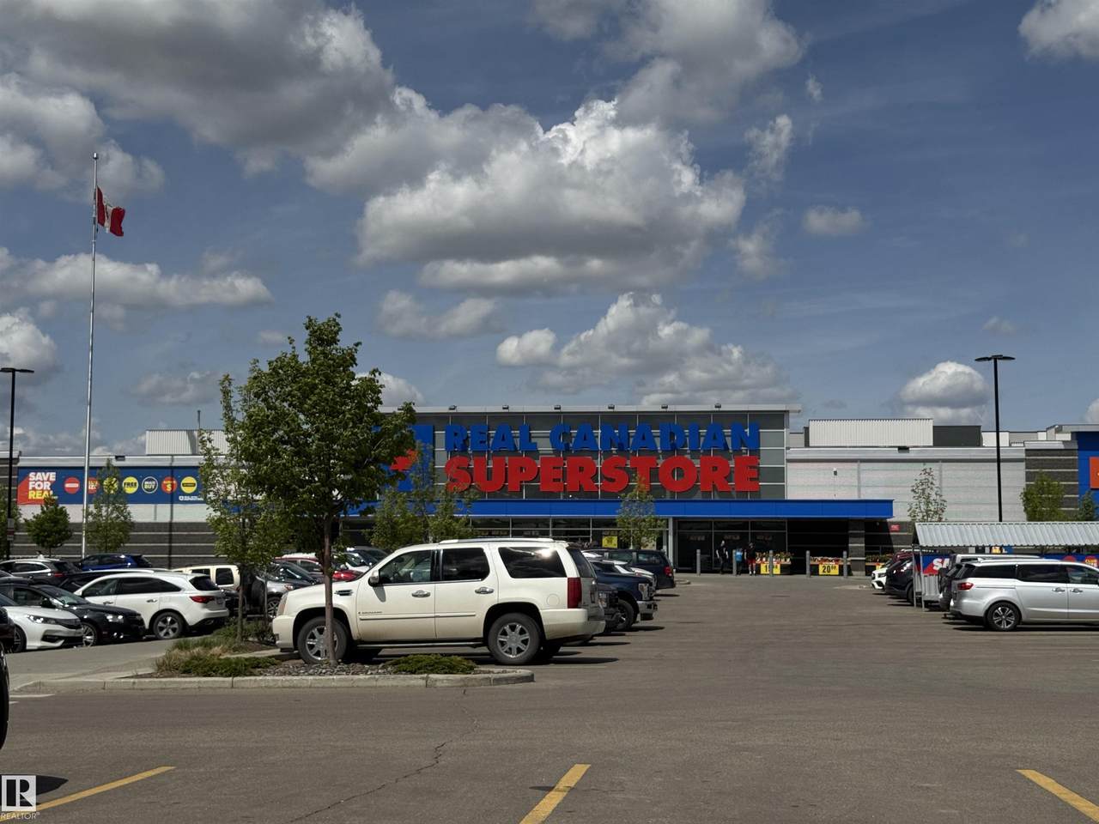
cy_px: 412
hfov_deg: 39.7
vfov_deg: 30.3
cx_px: 550
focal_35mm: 48
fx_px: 1524
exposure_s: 1/10526
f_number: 1.78
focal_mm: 6.76
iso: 80
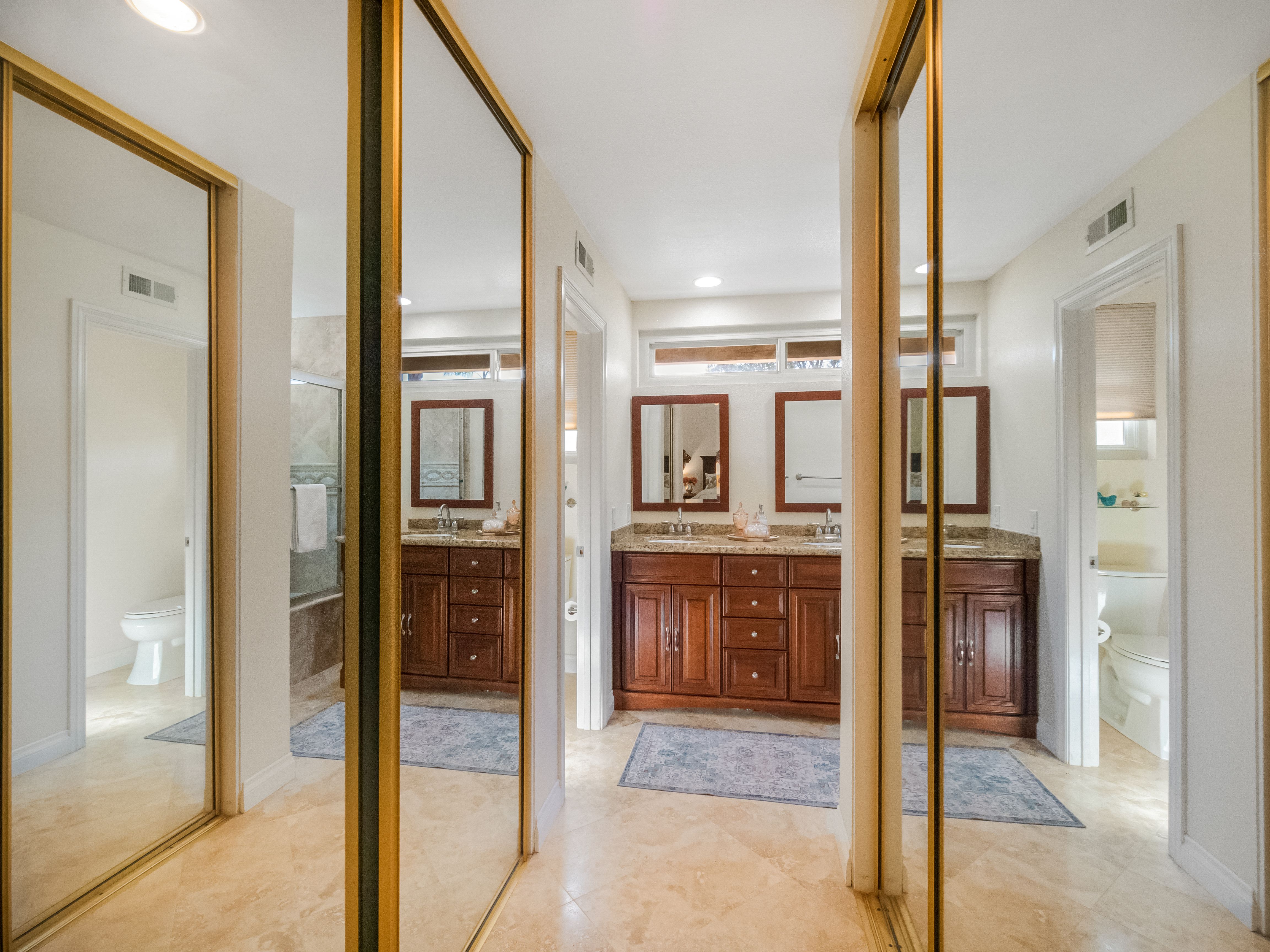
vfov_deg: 85.7
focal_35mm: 14
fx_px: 514
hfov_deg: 102.1
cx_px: 635
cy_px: 476
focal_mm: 7
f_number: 9
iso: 3200
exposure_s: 1/60
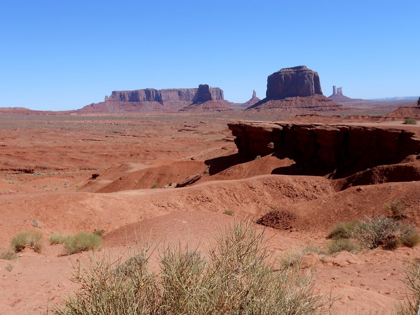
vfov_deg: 41.8
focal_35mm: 34
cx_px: 210
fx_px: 413
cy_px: 158
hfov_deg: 54.0
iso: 80
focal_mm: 6
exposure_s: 1/800
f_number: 3.9
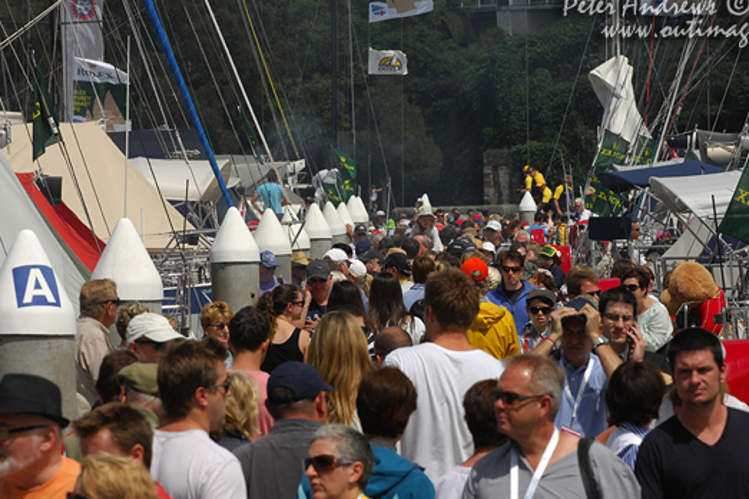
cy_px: 266
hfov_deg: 6.0
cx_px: 400
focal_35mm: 344
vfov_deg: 4.0
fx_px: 7152
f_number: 9.5
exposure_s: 1/1000
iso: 400
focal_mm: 200
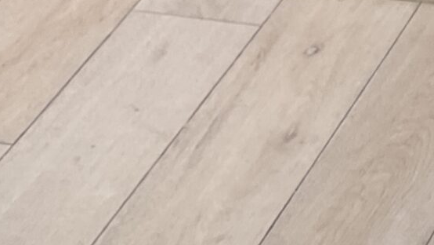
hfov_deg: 12.5
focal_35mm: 146
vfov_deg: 8.3
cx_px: 935
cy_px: 246
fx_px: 1681
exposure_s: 1/50
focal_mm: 3
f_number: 1.8
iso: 32
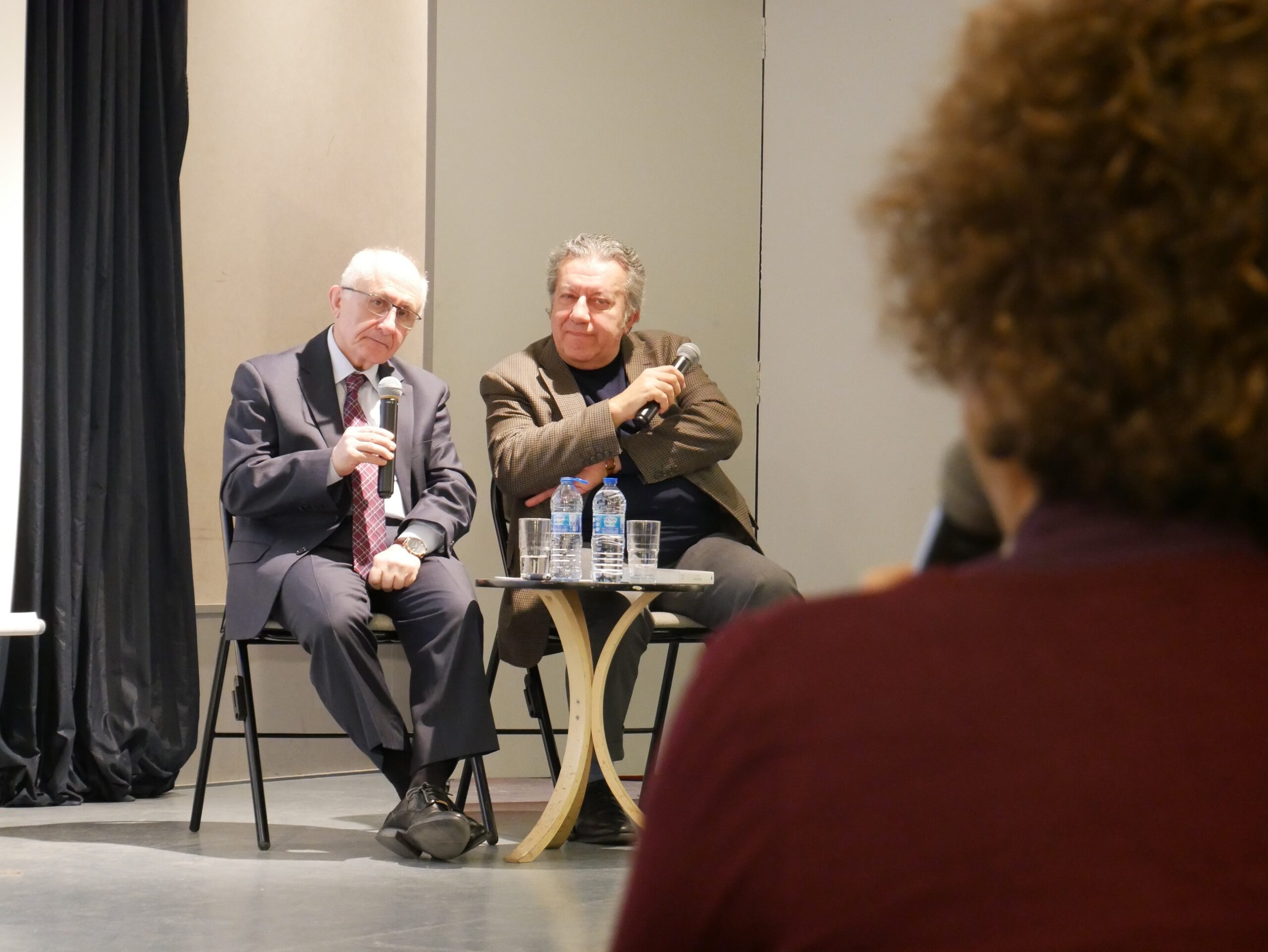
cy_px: 476
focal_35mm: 104
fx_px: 3811
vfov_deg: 14.2
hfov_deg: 18.9
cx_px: 634
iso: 3200
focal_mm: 52
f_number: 5.6
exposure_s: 1/15
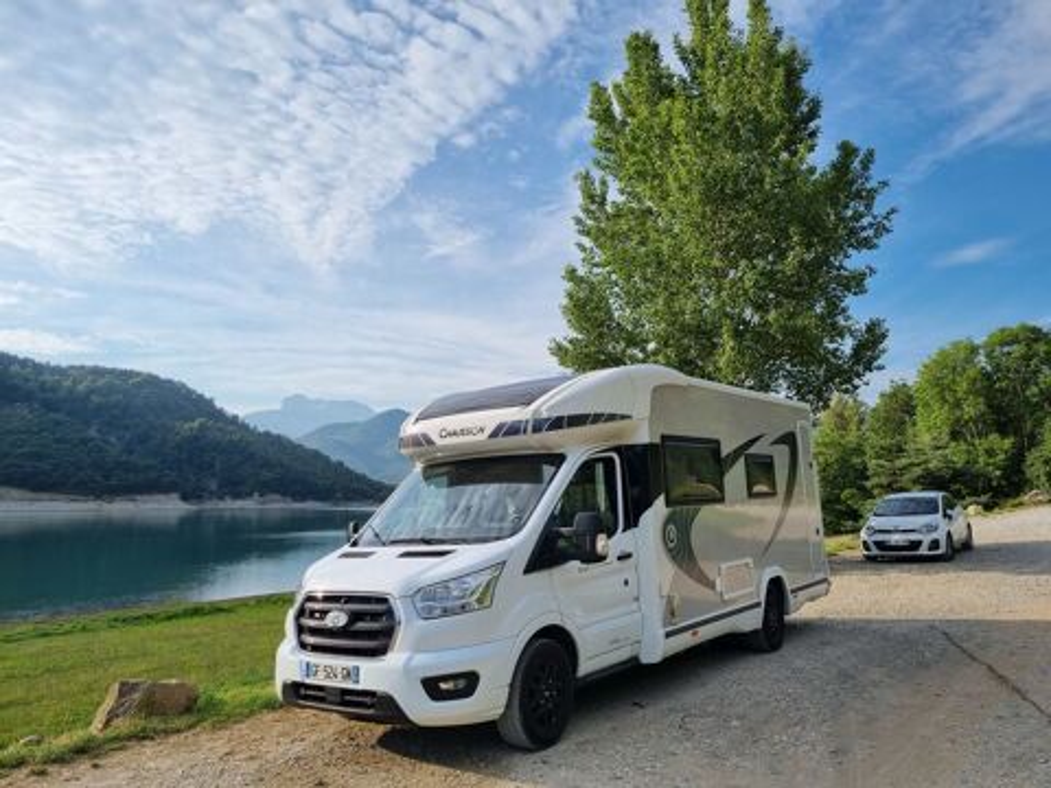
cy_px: 394
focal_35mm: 26
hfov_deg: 67.3
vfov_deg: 53.1
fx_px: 789
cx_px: 526
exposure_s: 1/2848
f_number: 1.8
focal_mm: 5.4
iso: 50
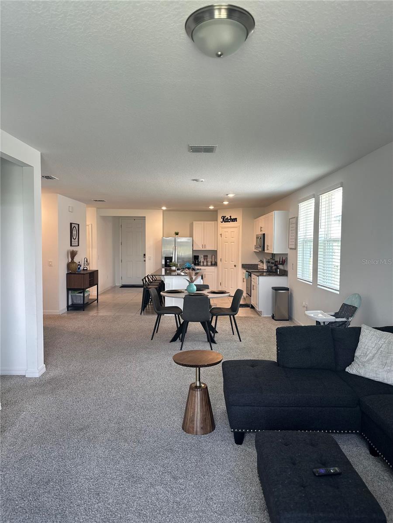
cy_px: 262
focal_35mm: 24
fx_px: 363
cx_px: 196
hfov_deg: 56.8
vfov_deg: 71.6
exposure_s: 1/120
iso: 125
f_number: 1.78
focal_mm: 6.86
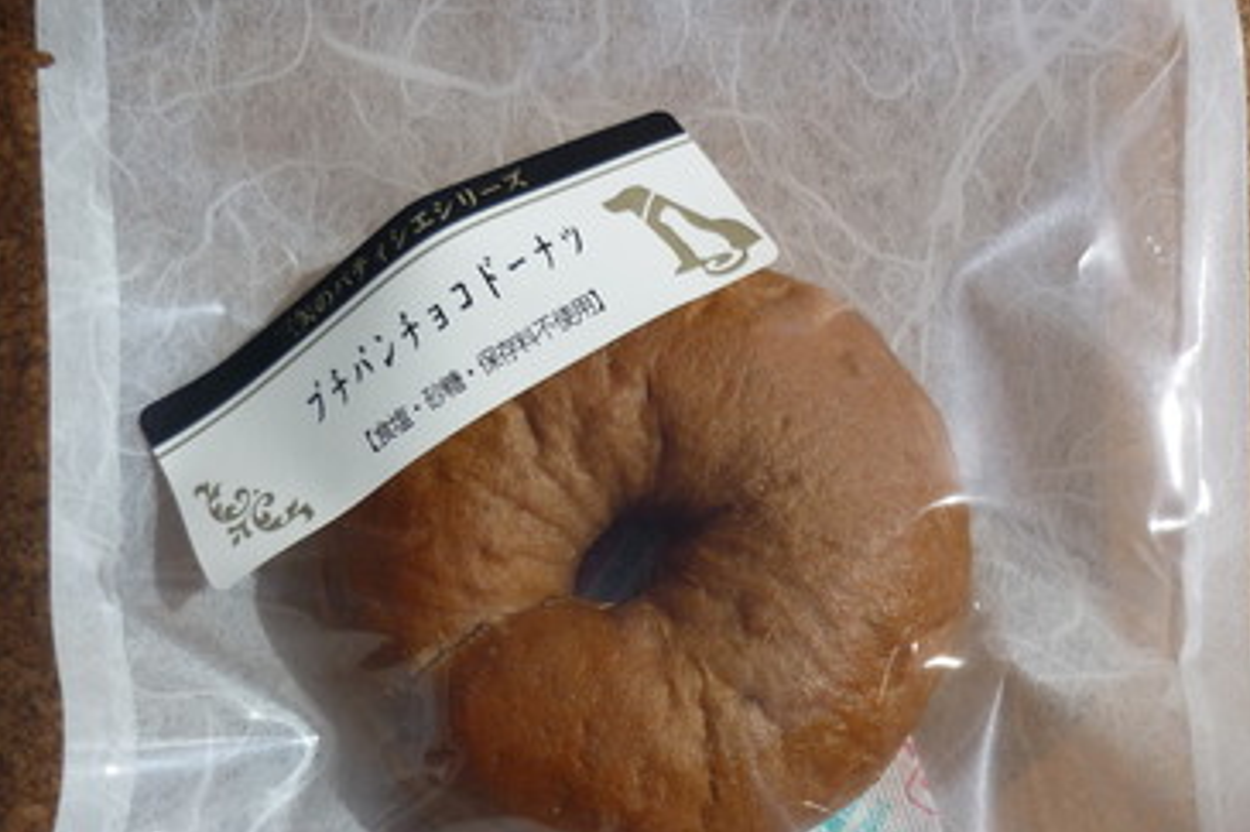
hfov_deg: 41.9
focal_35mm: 47
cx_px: 639
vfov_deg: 28.4
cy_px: 568
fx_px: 1631
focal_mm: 5.5
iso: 80
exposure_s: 1/500
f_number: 8
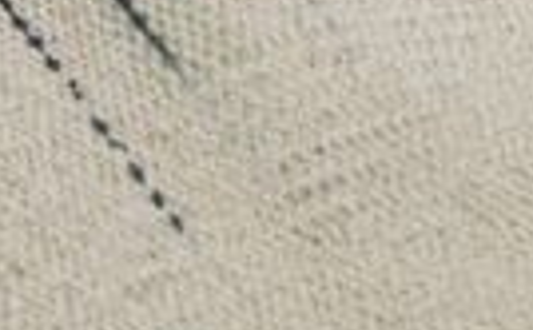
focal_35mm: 206
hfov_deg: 9.9
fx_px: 2985
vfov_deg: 6.3
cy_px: -91
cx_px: 772
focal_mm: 30
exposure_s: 1/160
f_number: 5
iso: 500
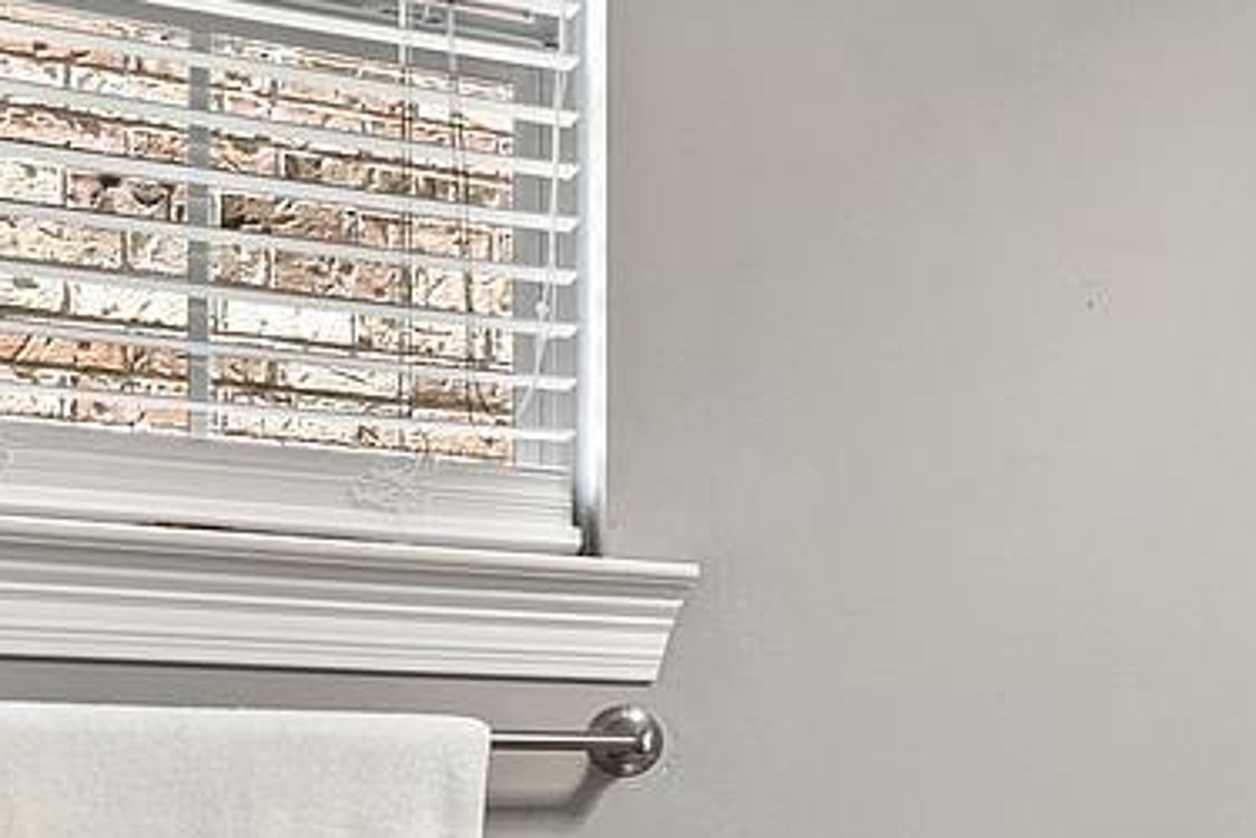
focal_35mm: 64
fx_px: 2233
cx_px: 1695
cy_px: 758
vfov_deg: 20.8
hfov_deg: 26.1
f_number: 14
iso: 200
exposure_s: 2
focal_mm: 16
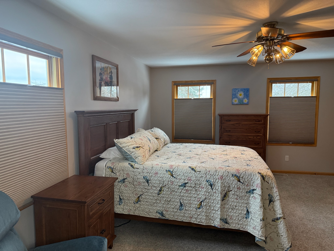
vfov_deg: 56.8
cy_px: 126
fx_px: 232
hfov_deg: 71.6
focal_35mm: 24
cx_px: 167
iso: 400
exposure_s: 1/120
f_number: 1.78
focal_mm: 6.76
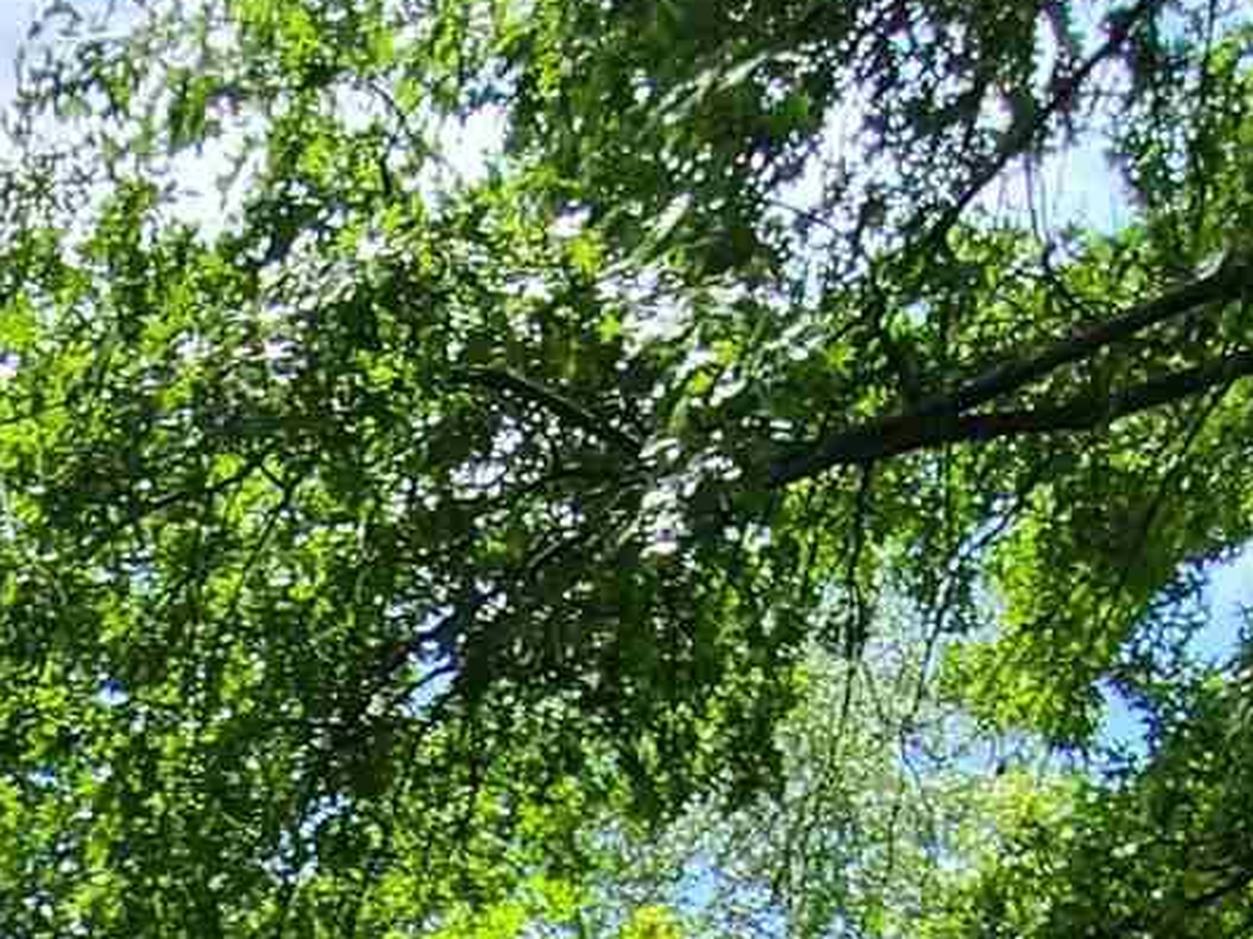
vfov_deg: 13.5
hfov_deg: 23.7
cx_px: -247
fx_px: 2715
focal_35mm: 75
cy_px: 2337
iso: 50
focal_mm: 2.2
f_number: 2.2
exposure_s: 1/978
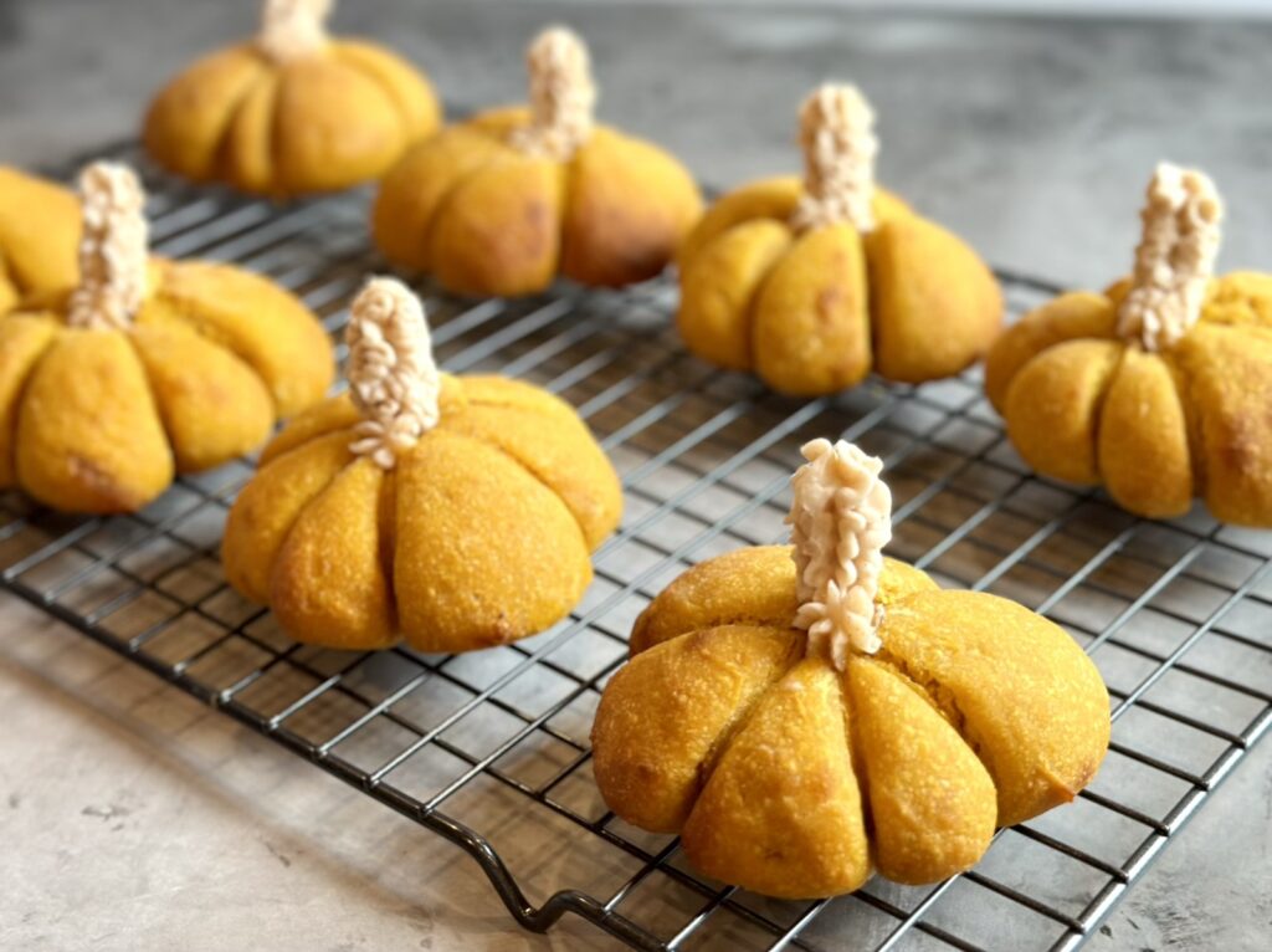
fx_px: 1762
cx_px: 636
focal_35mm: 48
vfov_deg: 30.2
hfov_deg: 39.7
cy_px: 476
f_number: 1.78
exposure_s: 1/60
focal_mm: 6.86
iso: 125
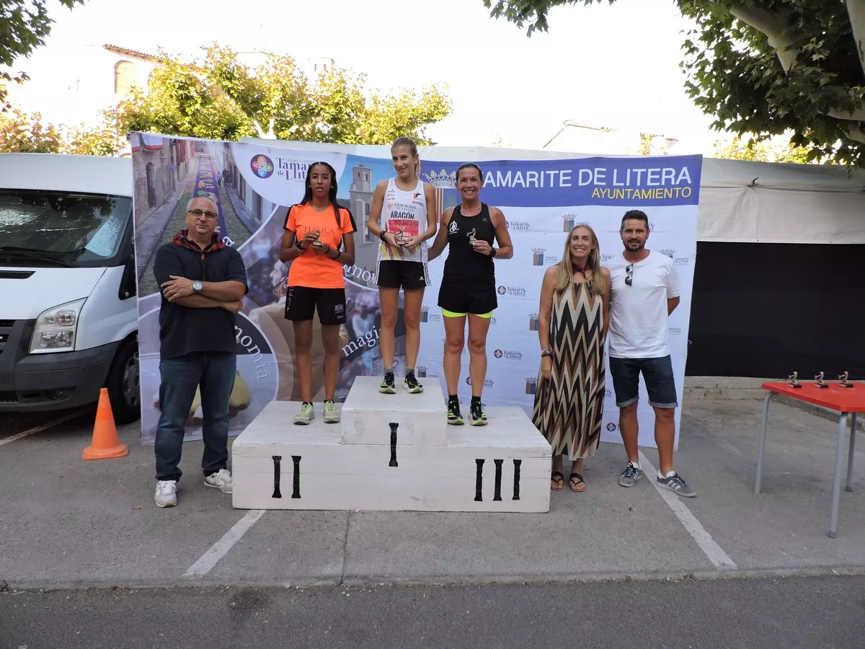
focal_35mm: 24
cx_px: 432
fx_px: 600
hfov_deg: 71.6
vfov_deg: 56.8
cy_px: 324
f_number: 3
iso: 100
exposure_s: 1/200
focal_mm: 4.3
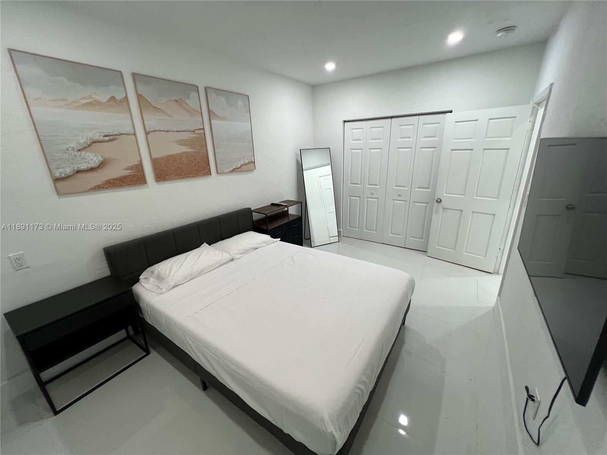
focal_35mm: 13
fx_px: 228
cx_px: 304
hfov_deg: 106.2
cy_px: 228
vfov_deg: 89.9
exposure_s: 1/120
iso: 200
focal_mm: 1.57
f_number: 1.8
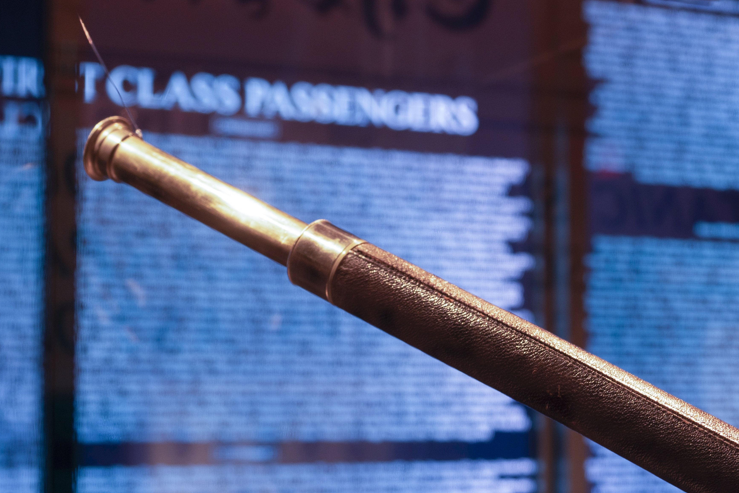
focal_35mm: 81
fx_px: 1663
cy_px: 362
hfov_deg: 24.8
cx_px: 536
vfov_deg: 16.8
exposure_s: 1/2
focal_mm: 47
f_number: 4.5
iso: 320
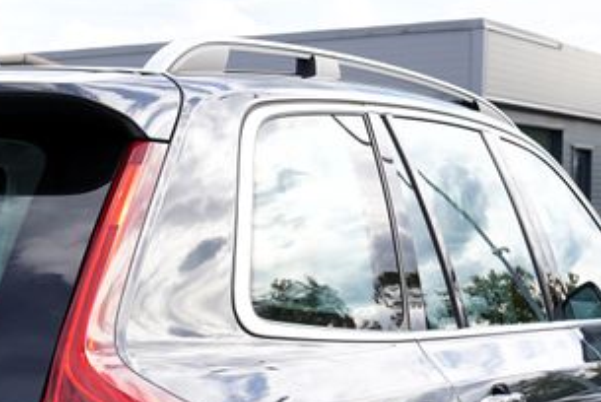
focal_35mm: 104
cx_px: 33
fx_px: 1738
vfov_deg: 12.7
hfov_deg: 19.2
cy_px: 535
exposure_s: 1/160
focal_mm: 31
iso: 100
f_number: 5.6
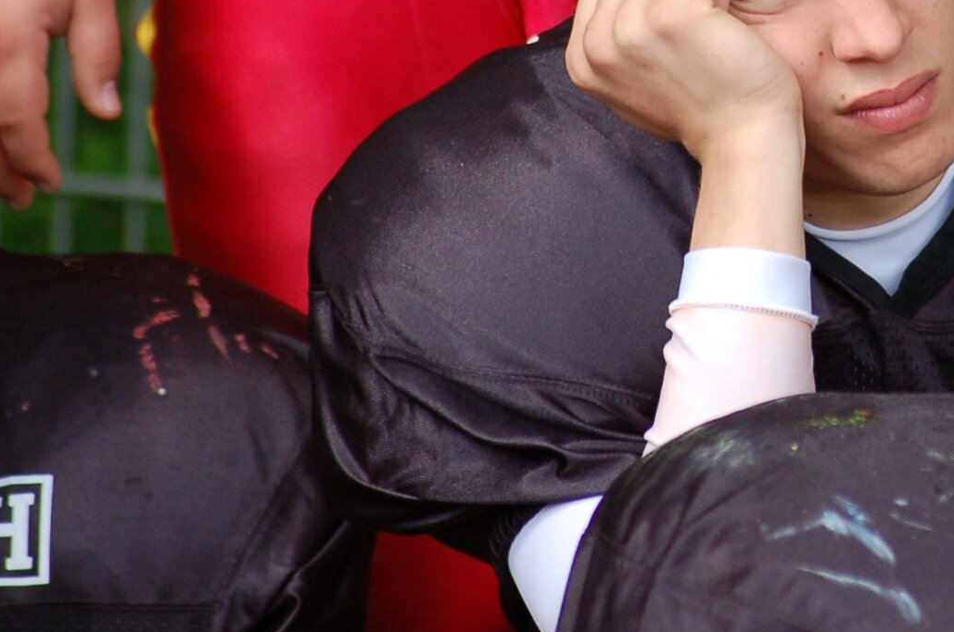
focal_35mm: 545
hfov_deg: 3.8
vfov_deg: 2.5
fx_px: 14416
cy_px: 29
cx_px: 877
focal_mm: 170
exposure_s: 1/500
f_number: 4.8
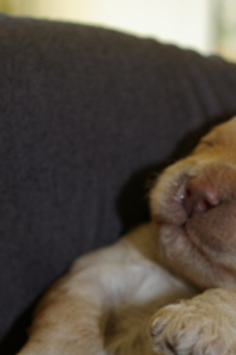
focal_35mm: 75
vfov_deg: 26.2
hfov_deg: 18.0
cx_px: 148
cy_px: 306
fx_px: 742
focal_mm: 21
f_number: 4
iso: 200
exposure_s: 1/30
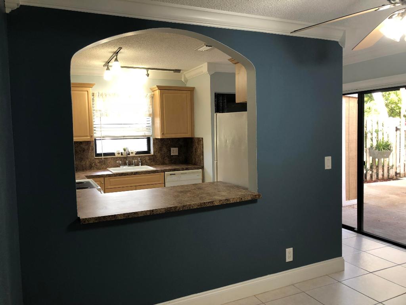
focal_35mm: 28
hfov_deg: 63.4
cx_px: 203
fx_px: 328
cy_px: 152
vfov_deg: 49.7
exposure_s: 1/24
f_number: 1.8
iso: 32
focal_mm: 3.99
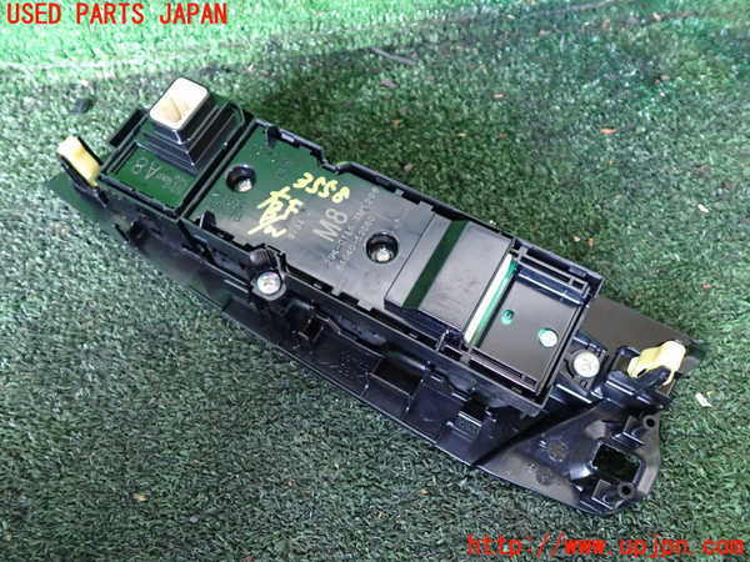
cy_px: 281
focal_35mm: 30
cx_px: 375
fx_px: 650
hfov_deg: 60.0
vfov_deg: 46.8
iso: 800
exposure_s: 1/25
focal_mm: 5.4
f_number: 2.3
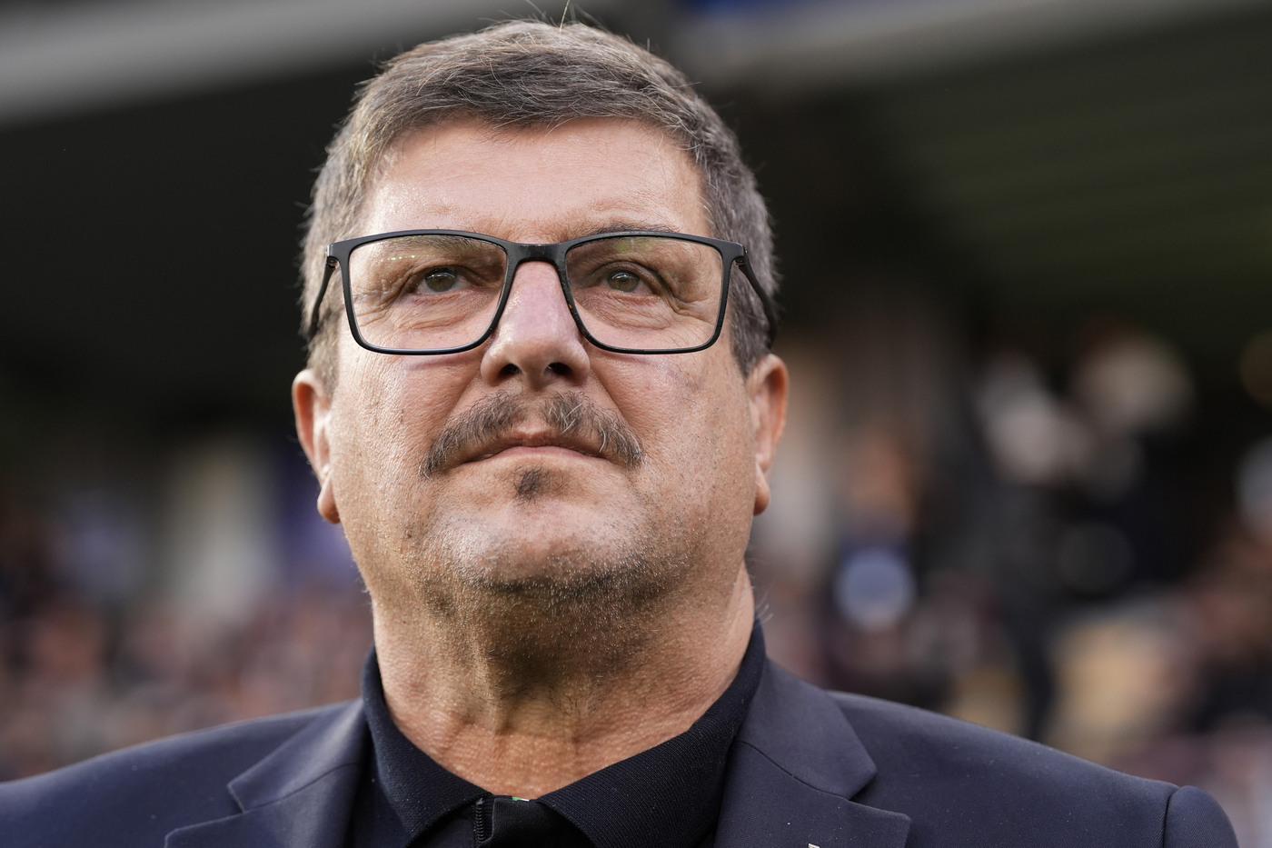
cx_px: 636
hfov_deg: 18.4
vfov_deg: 12.3
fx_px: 3921
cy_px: 424
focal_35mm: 111
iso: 1250
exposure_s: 1/500
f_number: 4
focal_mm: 111
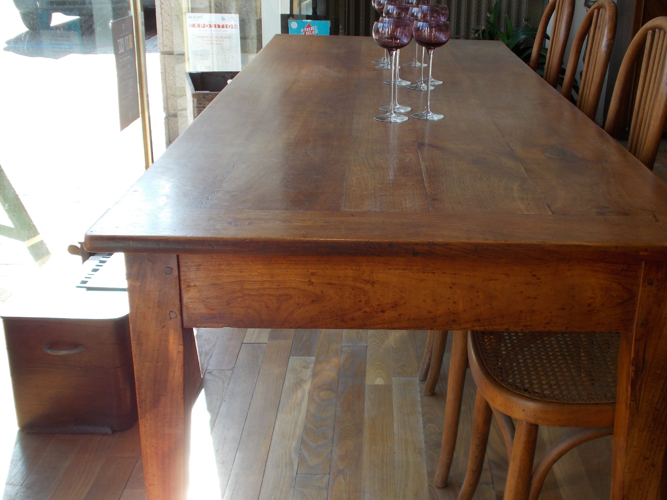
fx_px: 886
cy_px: 258
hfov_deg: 41.0
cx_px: 410
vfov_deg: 31.5
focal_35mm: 46
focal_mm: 6
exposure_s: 1/80
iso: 80
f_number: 3.6
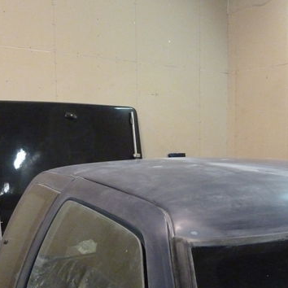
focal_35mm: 40
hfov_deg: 40.8
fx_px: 377
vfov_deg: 41.5
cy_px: 181
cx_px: 213
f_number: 3.3
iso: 800
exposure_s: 1/25
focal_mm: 4.1
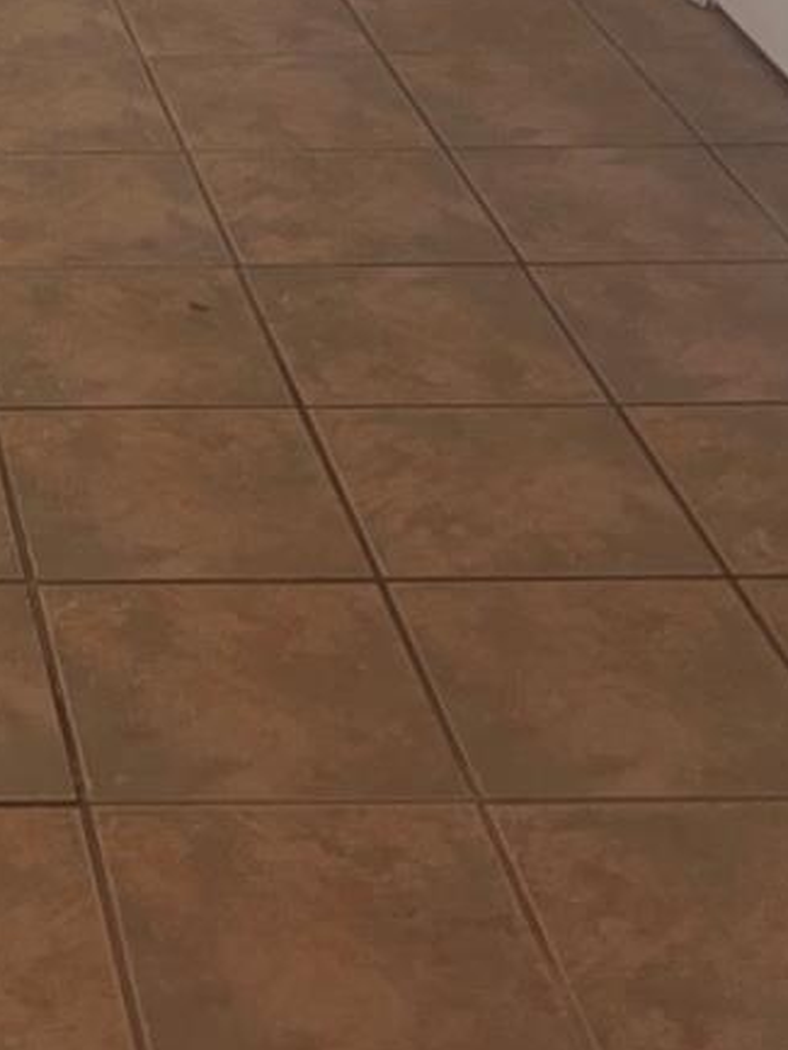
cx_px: -396
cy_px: -34
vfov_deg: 20.9
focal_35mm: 90
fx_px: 2730
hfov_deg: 15.2
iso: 160
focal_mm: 5.7
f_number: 1.5
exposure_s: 1/60
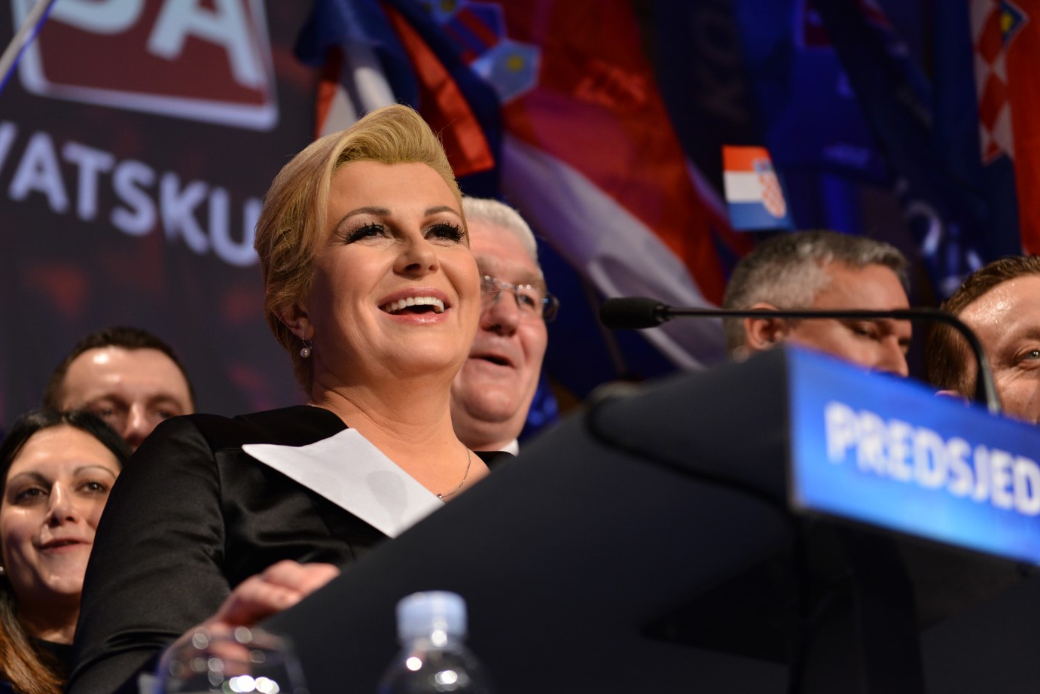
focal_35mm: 82
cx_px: 498
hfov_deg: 24.8
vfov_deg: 16.7
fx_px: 2370
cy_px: 318
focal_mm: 70
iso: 1250
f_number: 3.2
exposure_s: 1/250
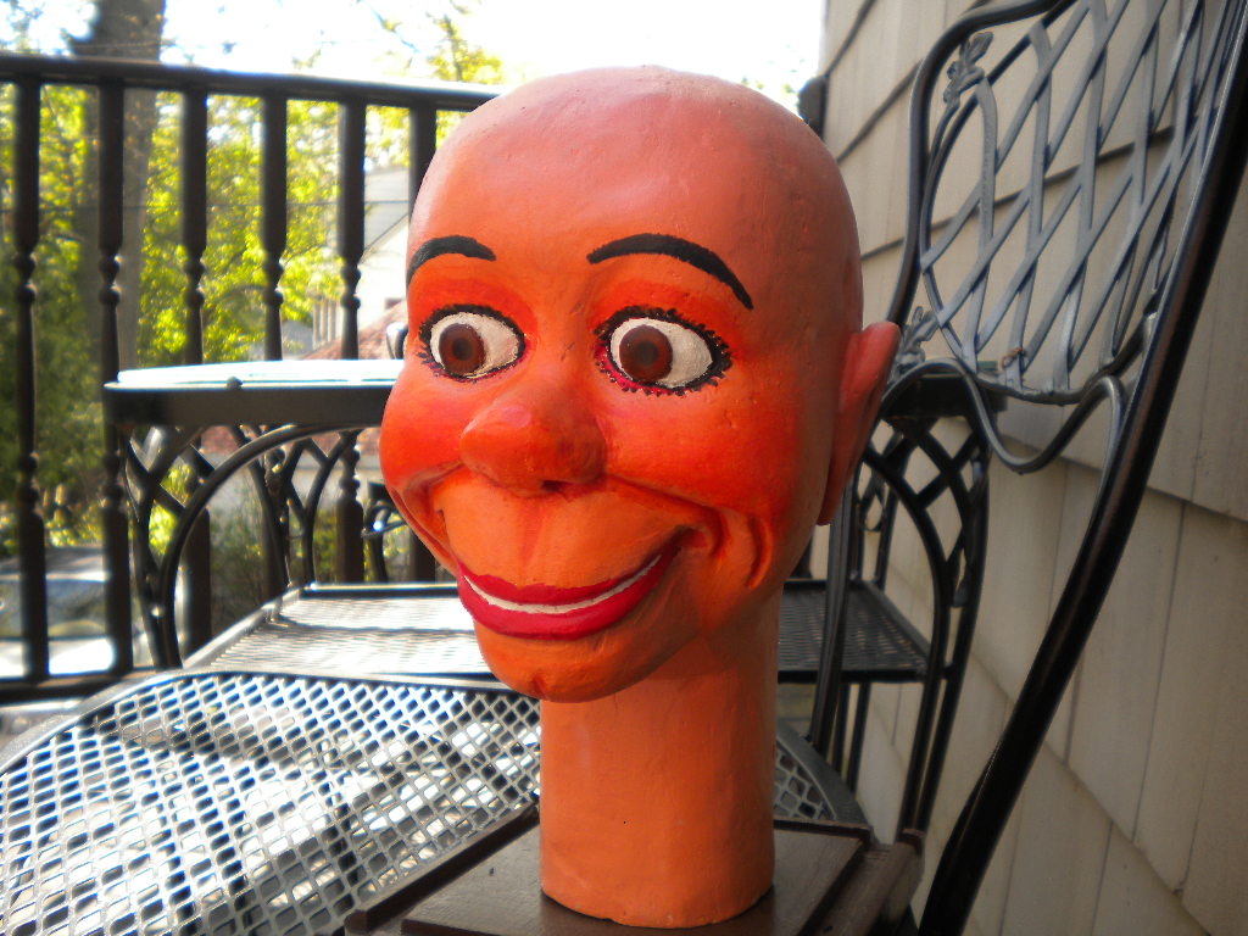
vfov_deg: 40.7
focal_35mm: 35
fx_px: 1262
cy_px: 468
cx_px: 624
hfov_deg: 52.6
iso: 80
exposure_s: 1/138
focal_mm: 6.3
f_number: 3.1
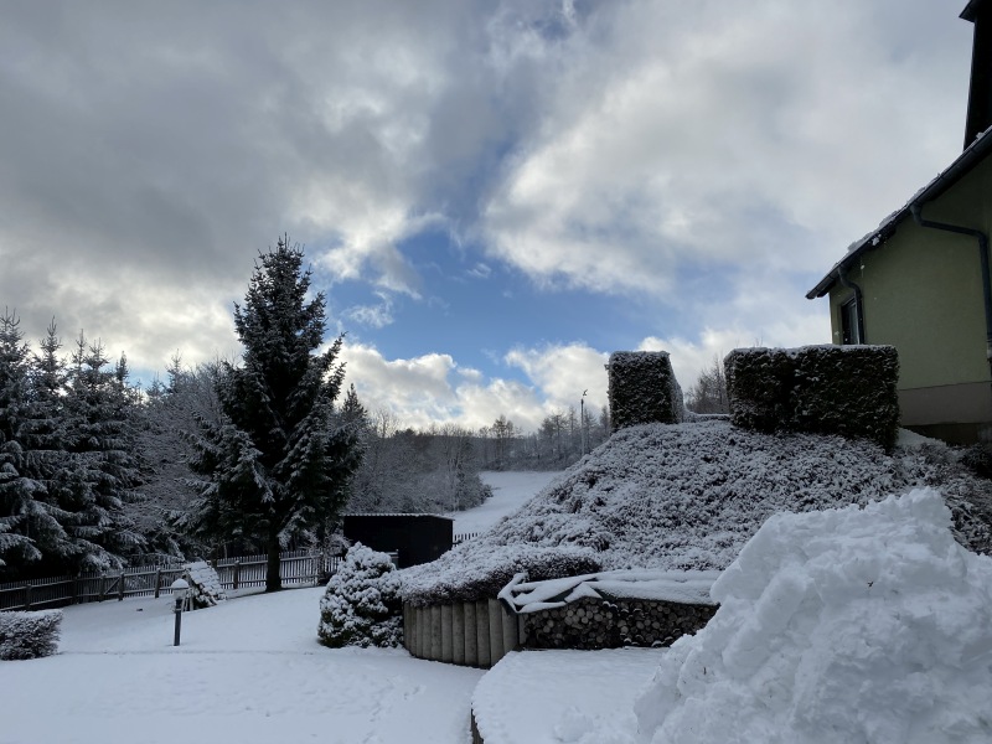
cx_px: 496
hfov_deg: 67.3
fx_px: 745
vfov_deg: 53.1
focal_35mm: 26
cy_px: 372
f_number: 1.8
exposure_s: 1/4831
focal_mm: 4.25
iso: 32
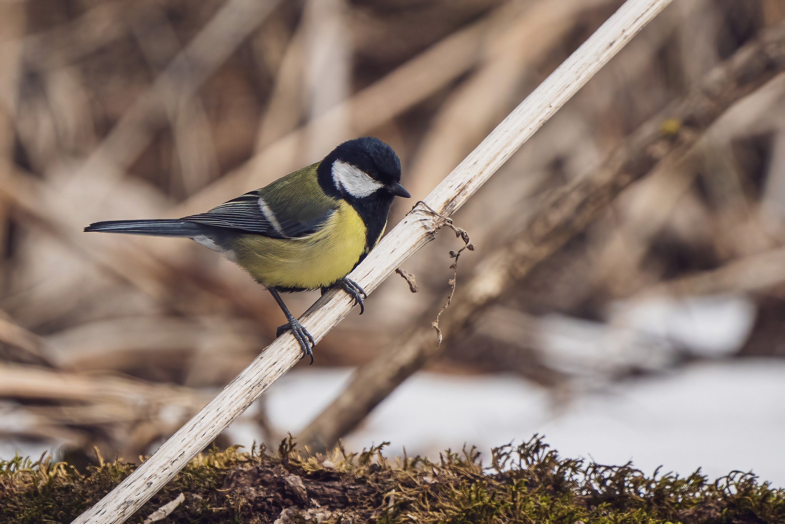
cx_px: 392
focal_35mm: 600
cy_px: 262
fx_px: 13083
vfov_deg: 2.3
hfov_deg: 3.4
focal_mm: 600
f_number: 6.3
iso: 1000
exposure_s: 1/2000
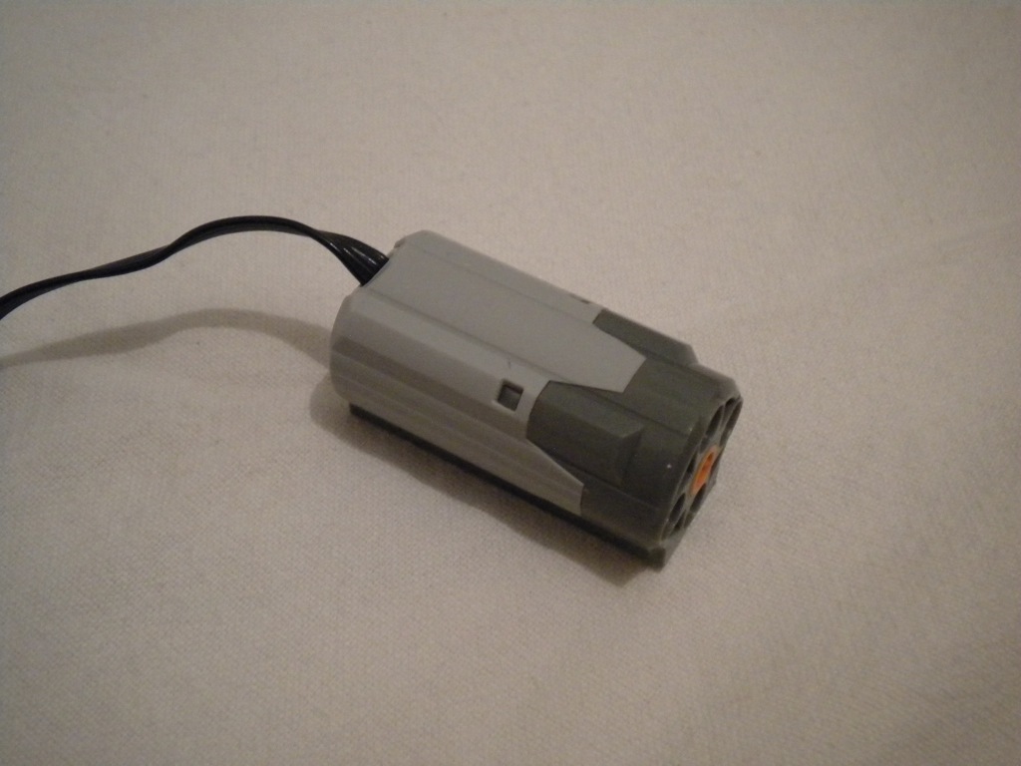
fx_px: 1209
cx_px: 510
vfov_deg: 35.1
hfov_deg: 45.8
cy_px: 383
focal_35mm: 41
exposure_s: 1/25.3
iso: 800
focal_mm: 7.4
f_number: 3.5
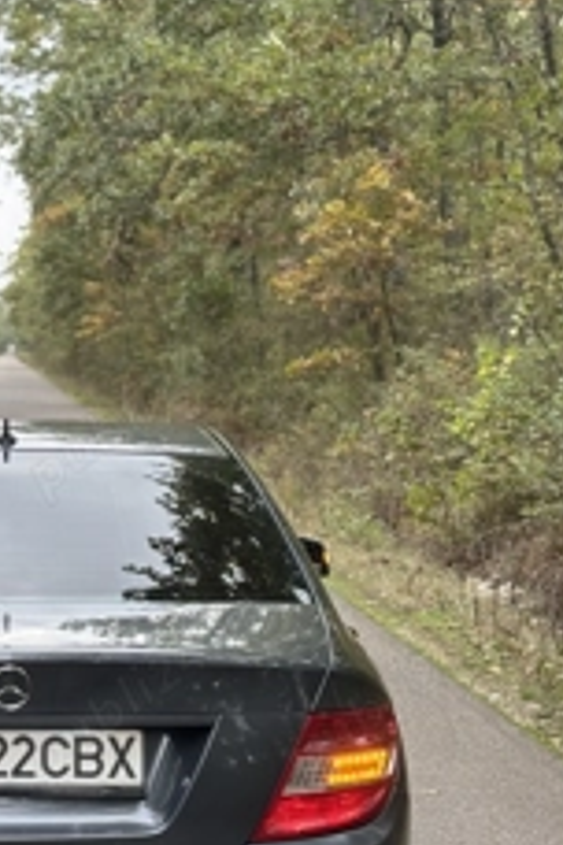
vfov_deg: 21.5
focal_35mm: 95
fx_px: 2228
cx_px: 19
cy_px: 463
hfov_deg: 14.2
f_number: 1.6
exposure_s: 1/231
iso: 32
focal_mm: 5.96
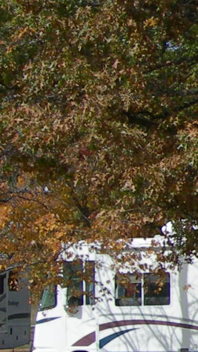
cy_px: 85
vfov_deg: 12.2
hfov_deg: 6.2
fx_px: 1643
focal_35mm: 176
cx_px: 640
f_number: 4.8
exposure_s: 1/427
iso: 50
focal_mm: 7.8
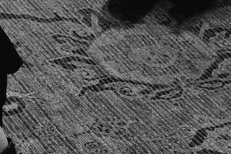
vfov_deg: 6.9
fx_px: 1123
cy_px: -347
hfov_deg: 11.6
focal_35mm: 175
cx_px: -24
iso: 3200
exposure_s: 1/30
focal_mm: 24
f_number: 8
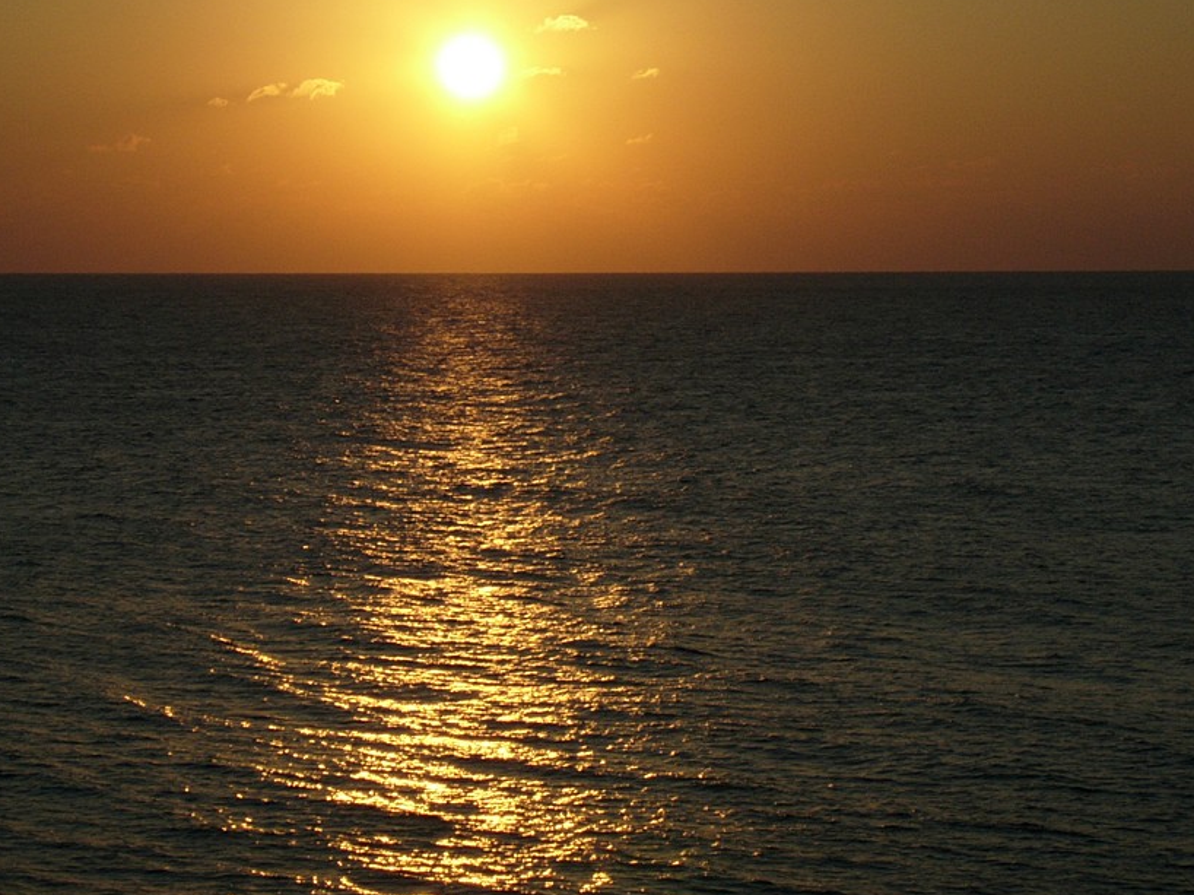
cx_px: 504
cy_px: 495
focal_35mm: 137
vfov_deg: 10.8
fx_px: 4724
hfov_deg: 14.4
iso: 50
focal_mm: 17.4
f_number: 4.9
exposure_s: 1/1300
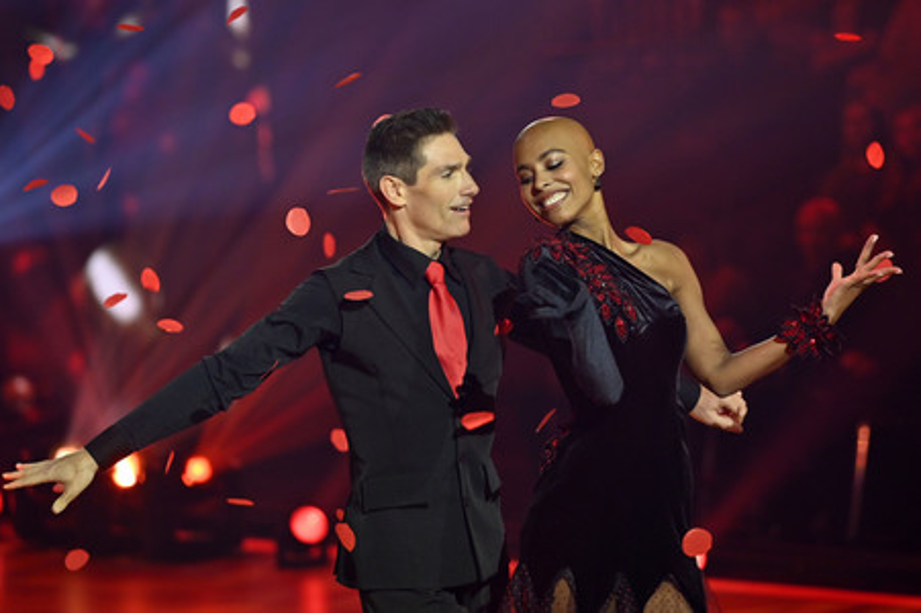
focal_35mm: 200
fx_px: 5113
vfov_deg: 6.9
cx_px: 460
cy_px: 306
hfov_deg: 10.3
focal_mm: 200
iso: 1600
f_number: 4
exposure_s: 1/500
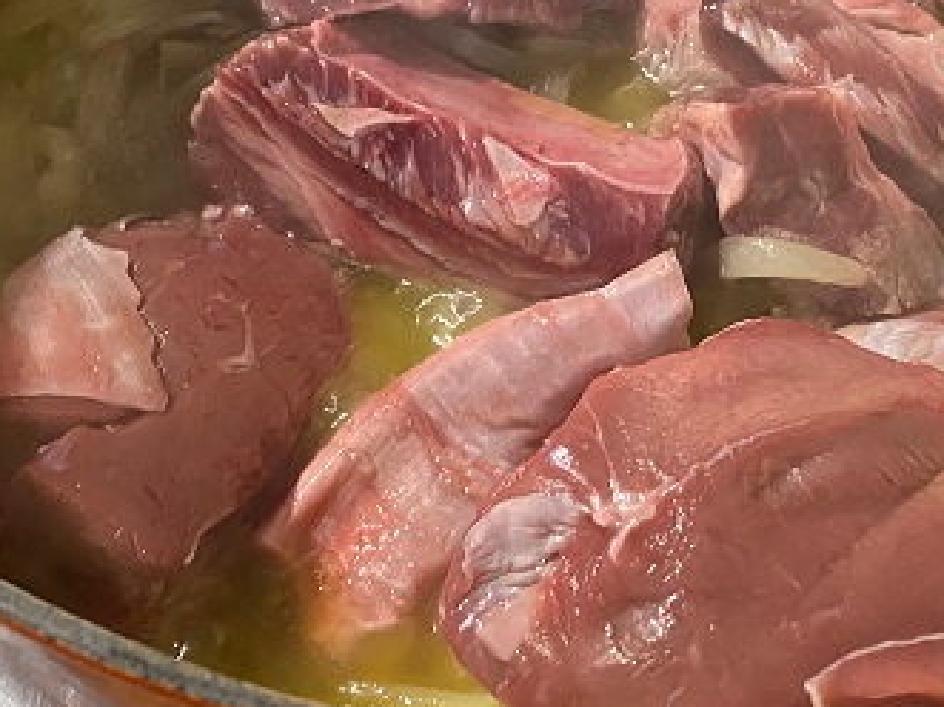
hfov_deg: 32.1
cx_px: 716
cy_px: 279
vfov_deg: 24.8
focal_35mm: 59
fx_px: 1608
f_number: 1.8
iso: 500
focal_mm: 4.25
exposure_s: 1/50
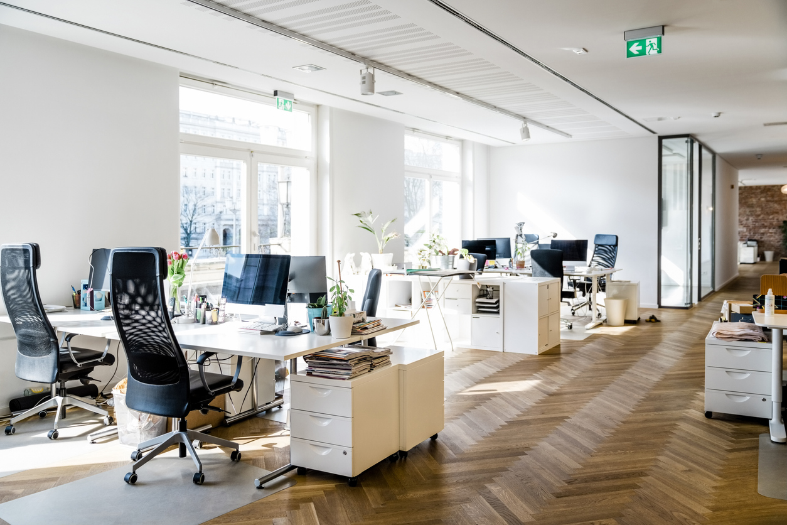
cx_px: 394
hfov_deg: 61.9
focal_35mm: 30
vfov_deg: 43.6
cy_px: 262
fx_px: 656
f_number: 2.8
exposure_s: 1/200
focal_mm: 30
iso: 400
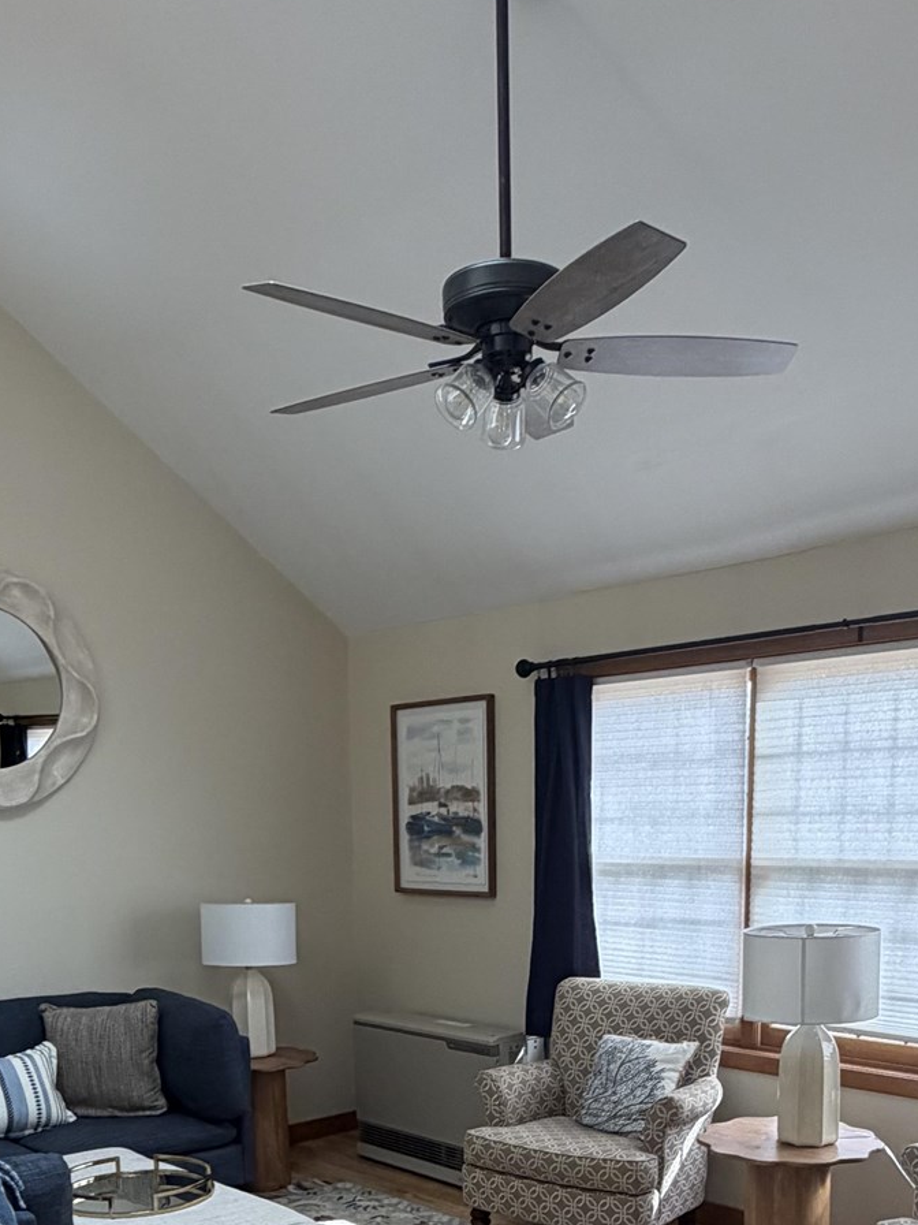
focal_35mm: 36
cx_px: 444
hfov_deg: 39.7
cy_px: 1051
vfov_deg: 47.3
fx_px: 1273
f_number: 2.2
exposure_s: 1/120
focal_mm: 2.22
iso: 200
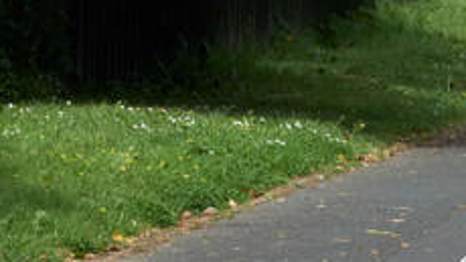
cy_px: -66
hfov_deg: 9.1
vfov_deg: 5.2
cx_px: 620
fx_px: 2865
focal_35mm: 232
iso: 800
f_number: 5.6
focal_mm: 50
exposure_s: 1/1800
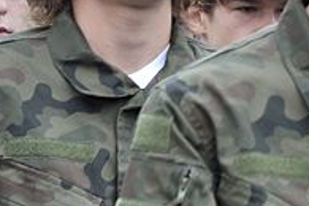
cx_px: 624
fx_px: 5881
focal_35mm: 685
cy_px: 104
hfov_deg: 3.0
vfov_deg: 2.0
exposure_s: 1/400
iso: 500
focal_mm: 105
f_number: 5.6
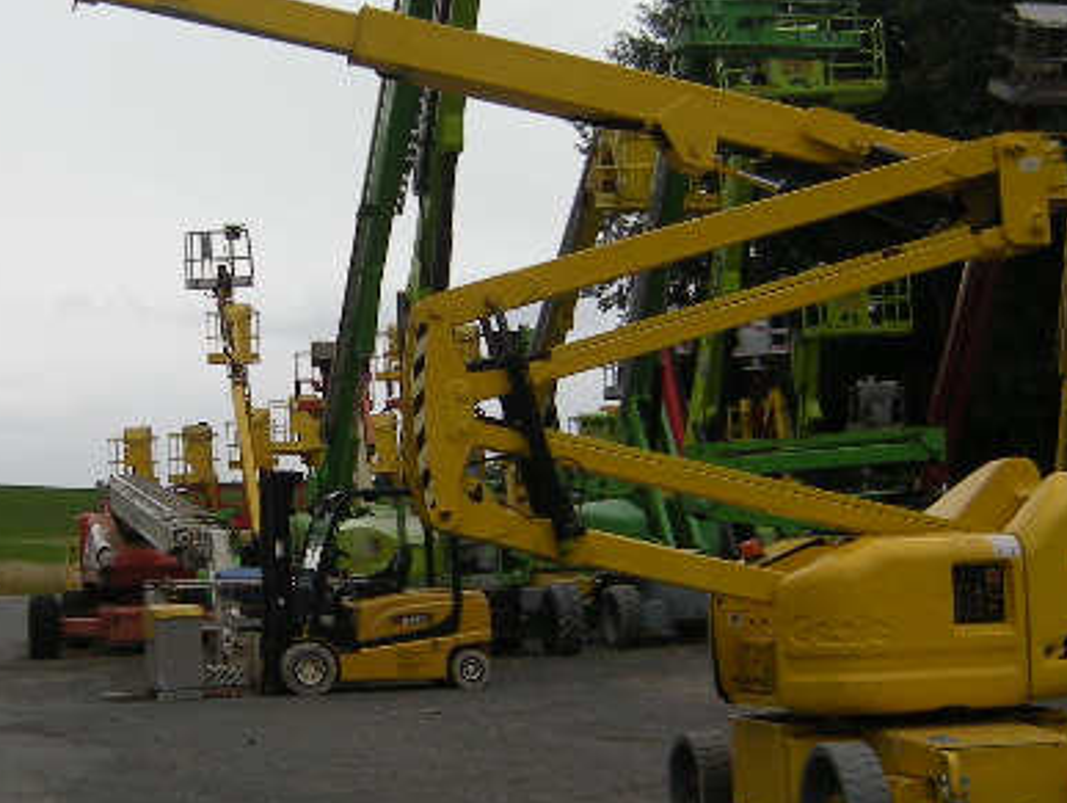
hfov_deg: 26.0
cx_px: 265
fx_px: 2283
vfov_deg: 19.9
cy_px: 439
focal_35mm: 74
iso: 64
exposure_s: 1/277
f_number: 5.6
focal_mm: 4.7
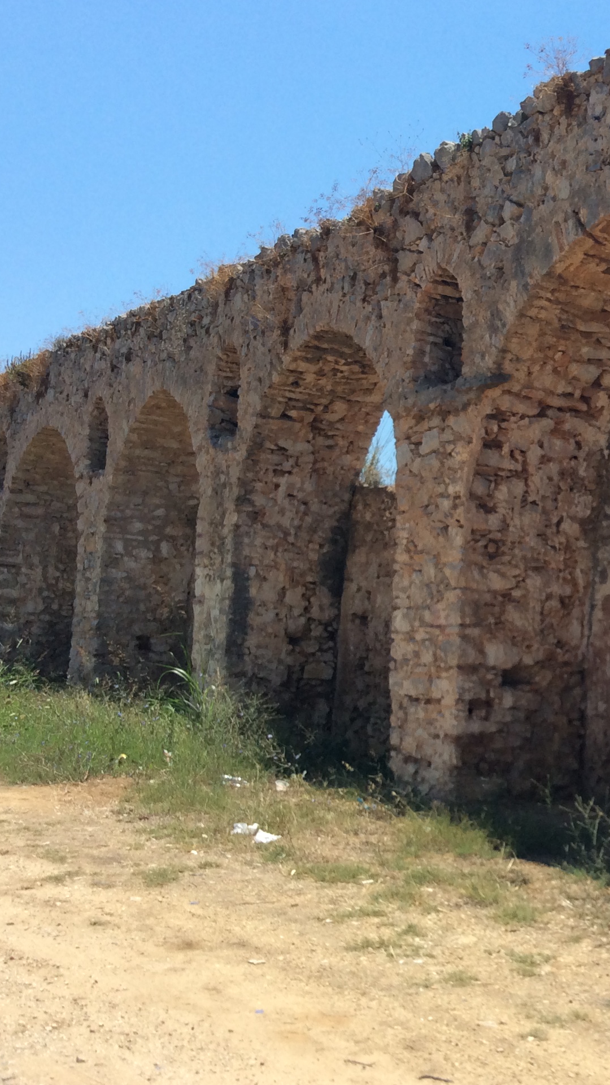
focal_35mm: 47
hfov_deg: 24.4
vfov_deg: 43.7
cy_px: 540
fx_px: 1351
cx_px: 597
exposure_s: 1/1362
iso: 32
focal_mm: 3.3
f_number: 2.4
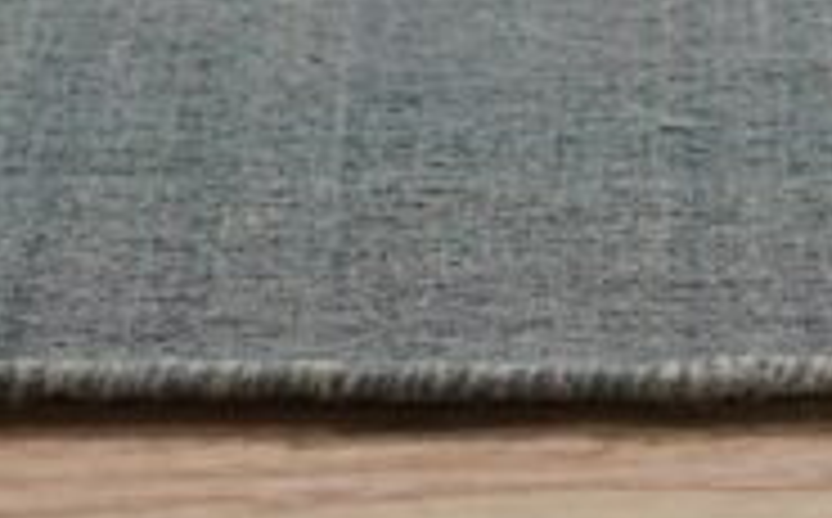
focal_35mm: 149
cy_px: -50
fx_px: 3373
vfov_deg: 8.7
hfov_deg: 14.1
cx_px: 477
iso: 500
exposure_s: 1/250
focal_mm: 30
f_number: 4
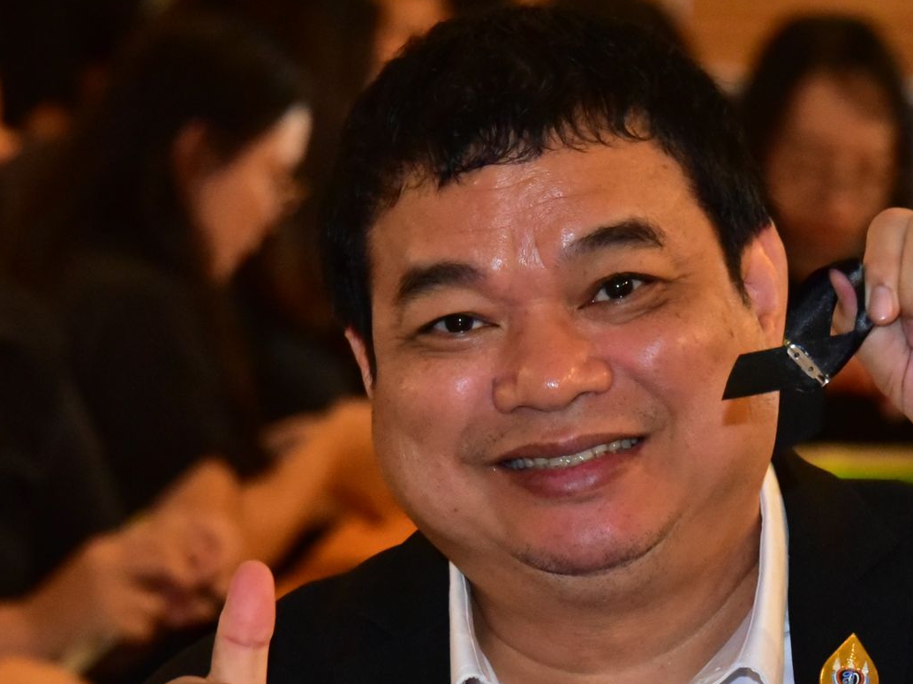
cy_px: 654
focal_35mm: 314
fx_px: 8280
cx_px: 570
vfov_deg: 4.7
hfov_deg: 6.3
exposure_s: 1/100
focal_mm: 135
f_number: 6.3
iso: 8000
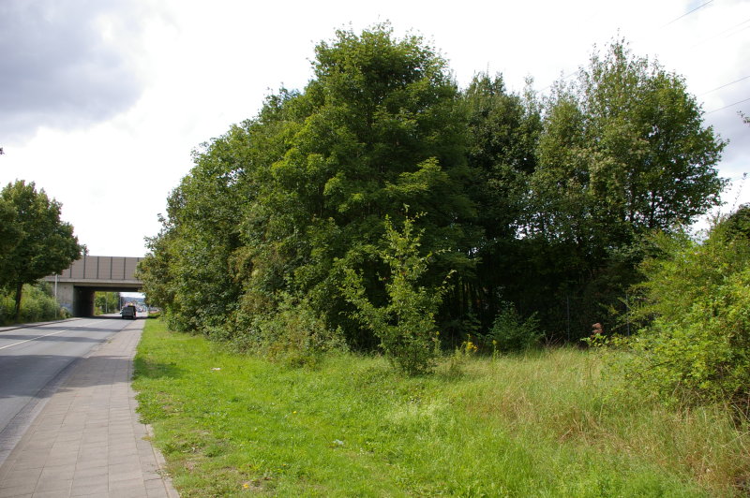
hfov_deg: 67.4
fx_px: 562
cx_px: 375
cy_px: 249
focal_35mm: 27
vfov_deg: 47.9
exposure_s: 1/180
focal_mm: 18
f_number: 8
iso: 200
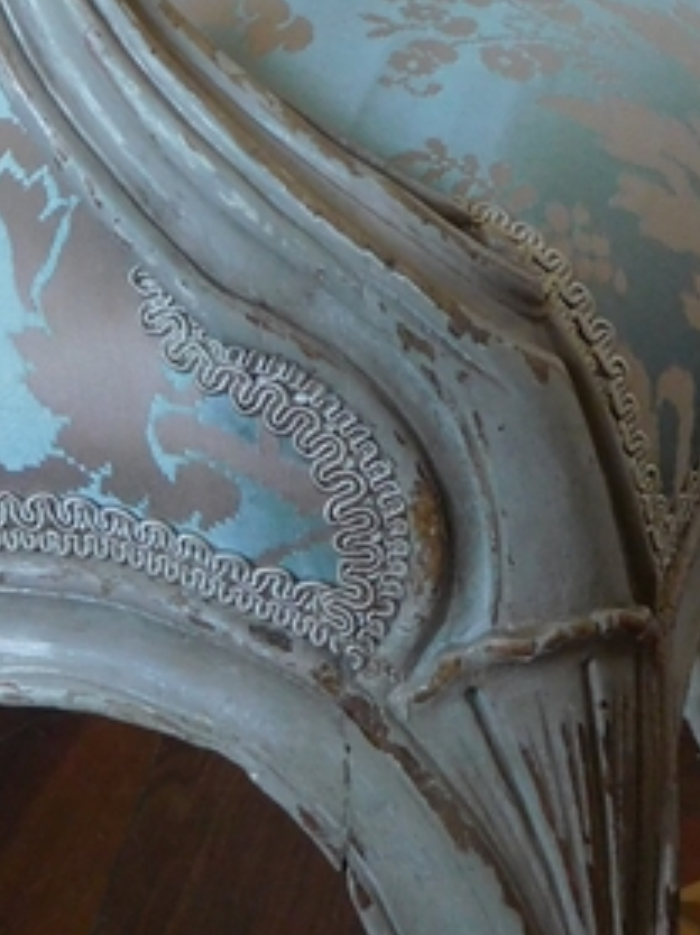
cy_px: 50
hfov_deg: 19.8
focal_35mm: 72
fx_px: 1944
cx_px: 13
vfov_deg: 26.0
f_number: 3.4
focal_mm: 4.5
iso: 400
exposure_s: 1/30
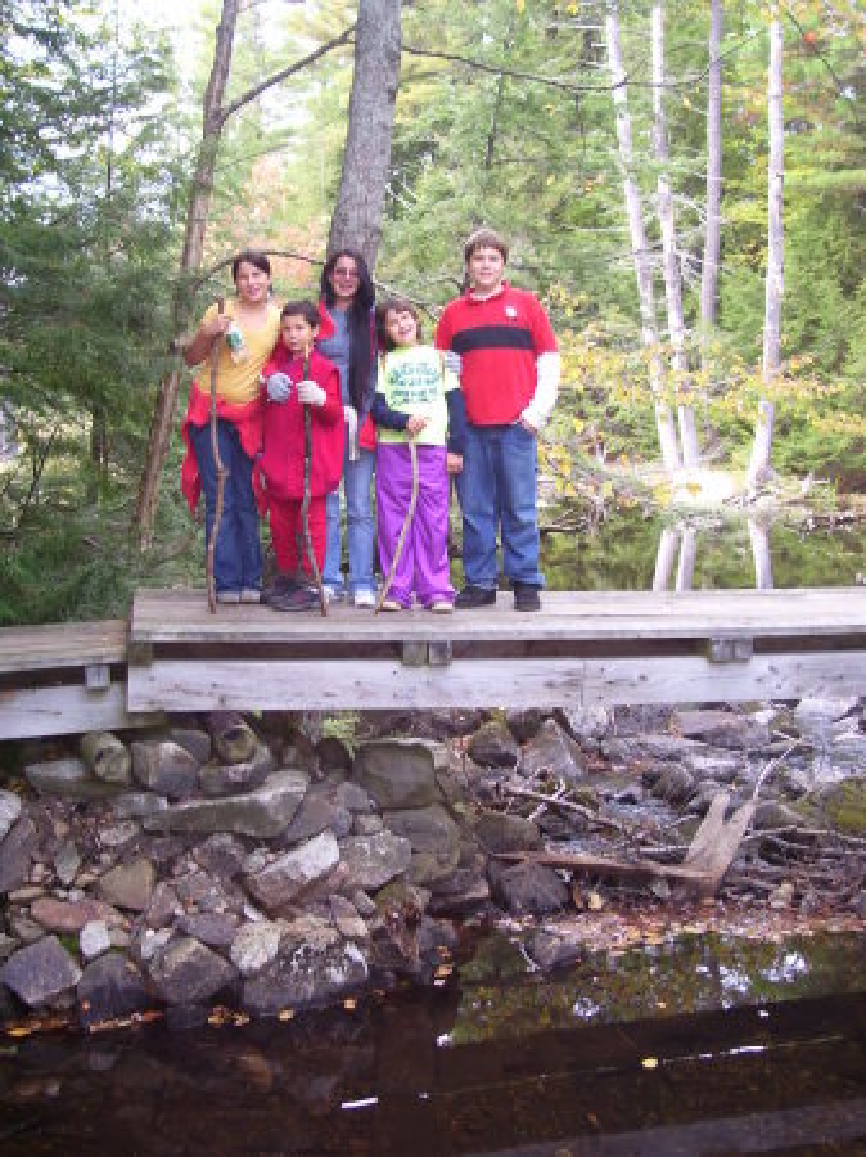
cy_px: 578
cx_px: 433
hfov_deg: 34.3
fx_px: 1402
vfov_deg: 44.8
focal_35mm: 42
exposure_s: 1/60
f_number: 3
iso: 125
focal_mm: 7
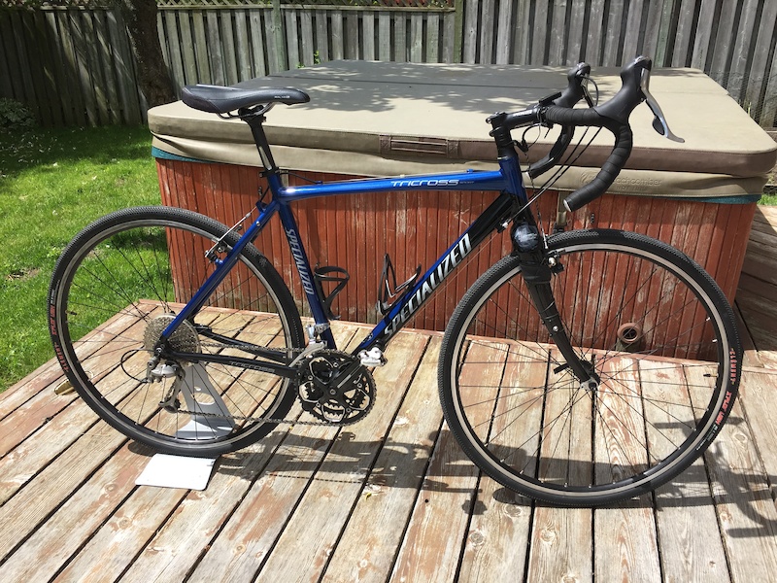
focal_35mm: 29
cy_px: 292
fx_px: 651
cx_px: 388
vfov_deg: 48.2
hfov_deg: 61.7
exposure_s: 1/1412
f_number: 2.2
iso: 32
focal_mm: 4.15
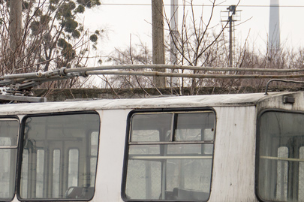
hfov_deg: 8.9
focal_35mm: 231
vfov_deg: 5.9
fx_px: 1948
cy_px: 141
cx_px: 60
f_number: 5.6
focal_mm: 52
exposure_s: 1/800
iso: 200
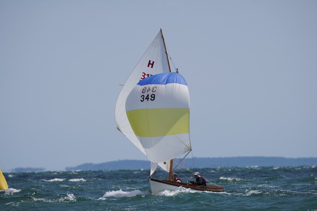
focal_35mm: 502
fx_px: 4424
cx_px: 158
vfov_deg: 2.7
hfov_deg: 4.1
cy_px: 106
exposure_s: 1/1250
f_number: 5.6
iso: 125
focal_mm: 335
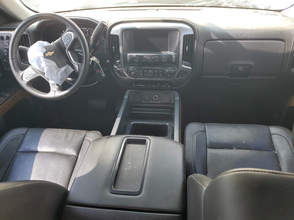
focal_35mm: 26
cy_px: 110
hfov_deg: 67.3
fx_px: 221
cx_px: 147
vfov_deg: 53.1
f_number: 1.5
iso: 50
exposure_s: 1/141
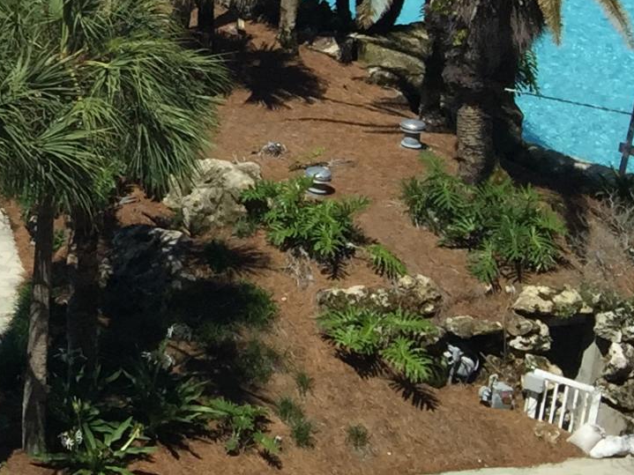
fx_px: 2216
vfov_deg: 11.9
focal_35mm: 121
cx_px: -491
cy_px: -154
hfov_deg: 14.4
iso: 32
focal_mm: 4.15
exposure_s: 1/3968
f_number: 2.2
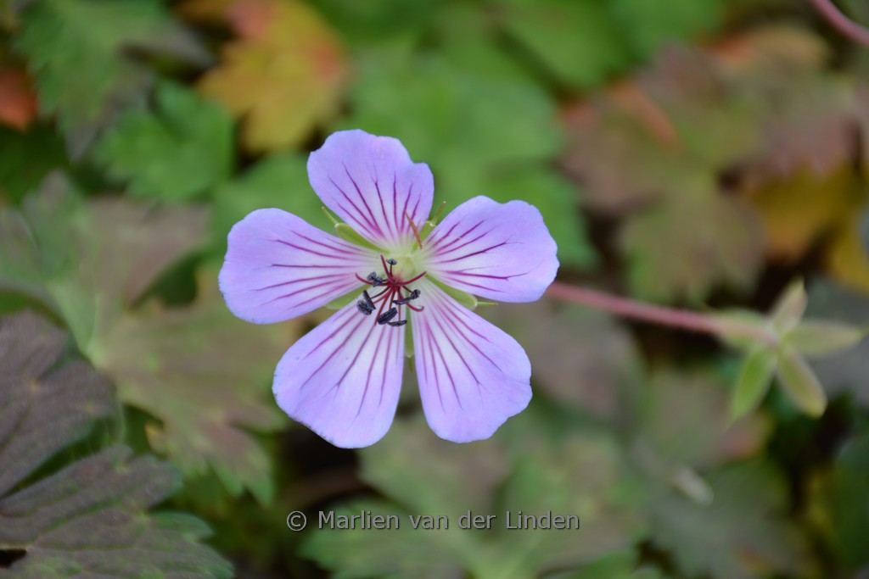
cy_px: 290
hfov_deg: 11.8
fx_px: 4200
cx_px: 434
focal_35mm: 174
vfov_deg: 7.9
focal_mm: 116
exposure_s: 1/160
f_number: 6.3
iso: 200
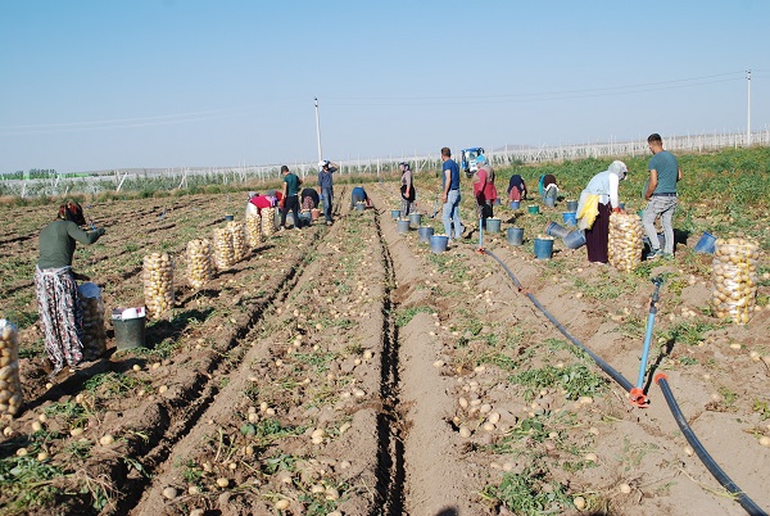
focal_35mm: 42
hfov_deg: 46.3
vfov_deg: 32.0
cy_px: 258
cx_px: 385
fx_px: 900
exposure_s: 1/250
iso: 100
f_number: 8
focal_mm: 28
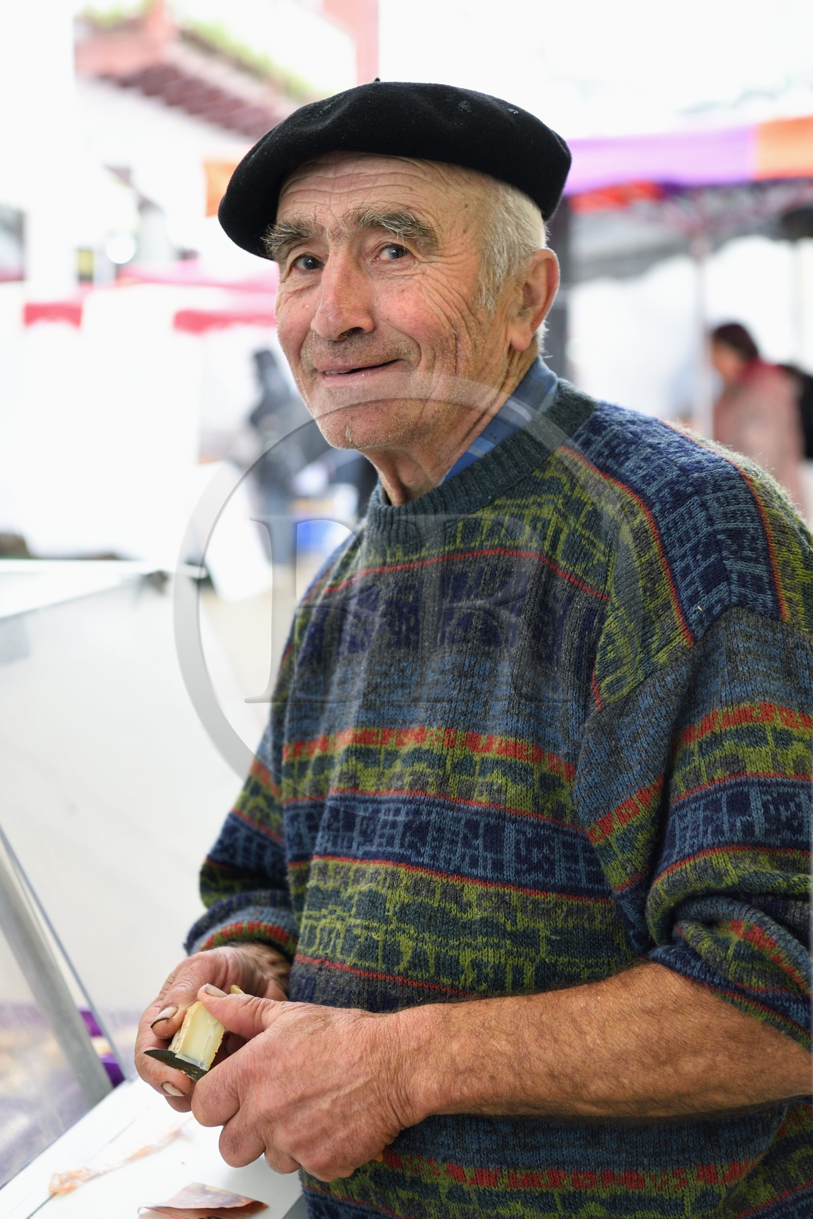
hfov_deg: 22.6
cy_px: 610
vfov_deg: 33.4
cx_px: 406
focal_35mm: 60
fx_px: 2032
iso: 800
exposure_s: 1/100
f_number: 4
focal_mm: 60
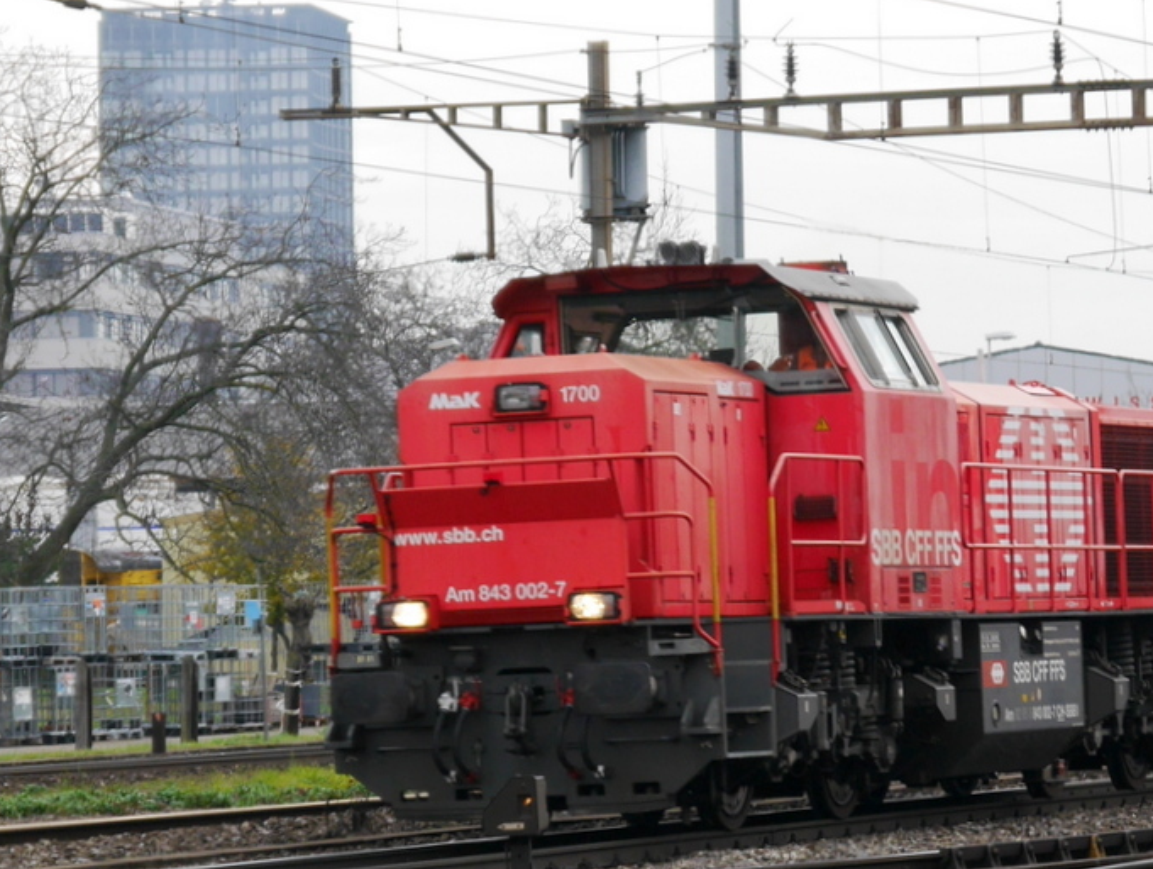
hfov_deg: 13.3
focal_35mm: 148
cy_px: 538
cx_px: 672
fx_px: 4937
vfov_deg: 10.0
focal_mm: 42
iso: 160
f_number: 5.6
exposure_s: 1/125
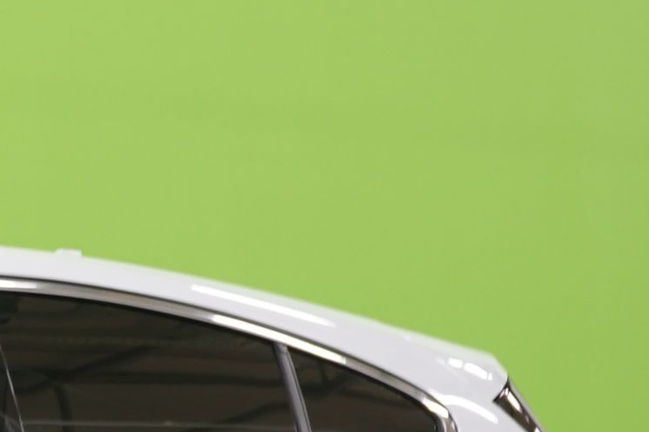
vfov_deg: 5.1
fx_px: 4830
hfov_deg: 7.4
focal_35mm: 268
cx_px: -685
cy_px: 519
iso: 400
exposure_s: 1/10
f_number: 4.5
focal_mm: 51
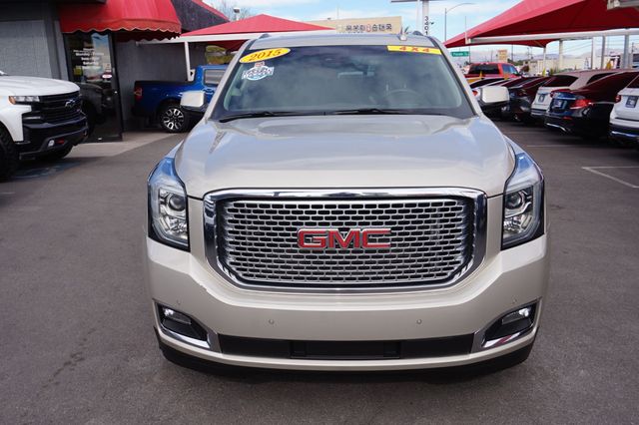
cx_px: 320
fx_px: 585
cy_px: 212
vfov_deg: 39.9
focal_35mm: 33
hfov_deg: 57.2
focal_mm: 22
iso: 100
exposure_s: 1/100
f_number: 10
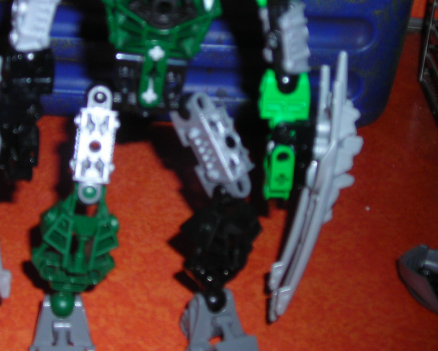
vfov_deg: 21.7
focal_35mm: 70
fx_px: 907
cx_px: 217
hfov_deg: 27.1
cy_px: 100
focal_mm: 6.3
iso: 50
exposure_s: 1/60.1
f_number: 3.2
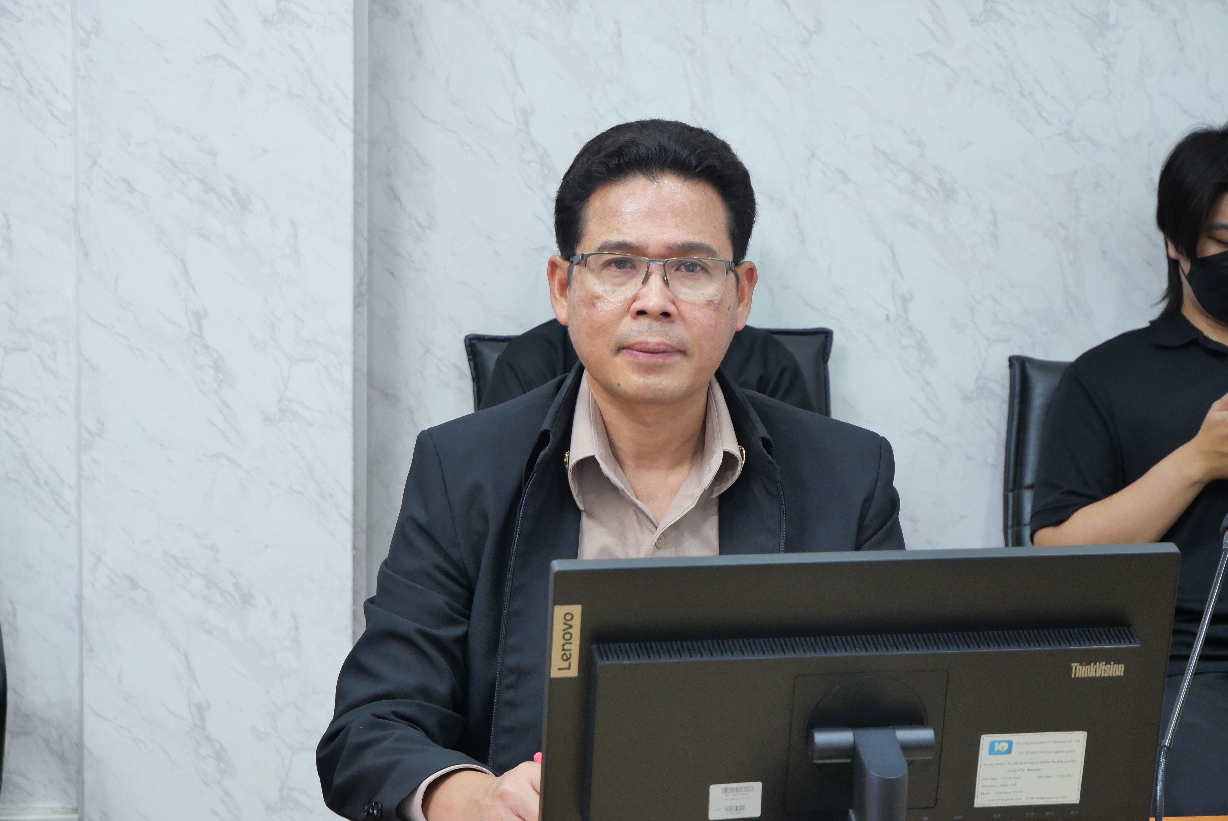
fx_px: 4027
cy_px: 410
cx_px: 614
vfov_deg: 11.6
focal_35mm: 118
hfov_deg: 17.3
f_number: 5.6
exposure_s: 1/15
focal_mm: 57
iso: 1000
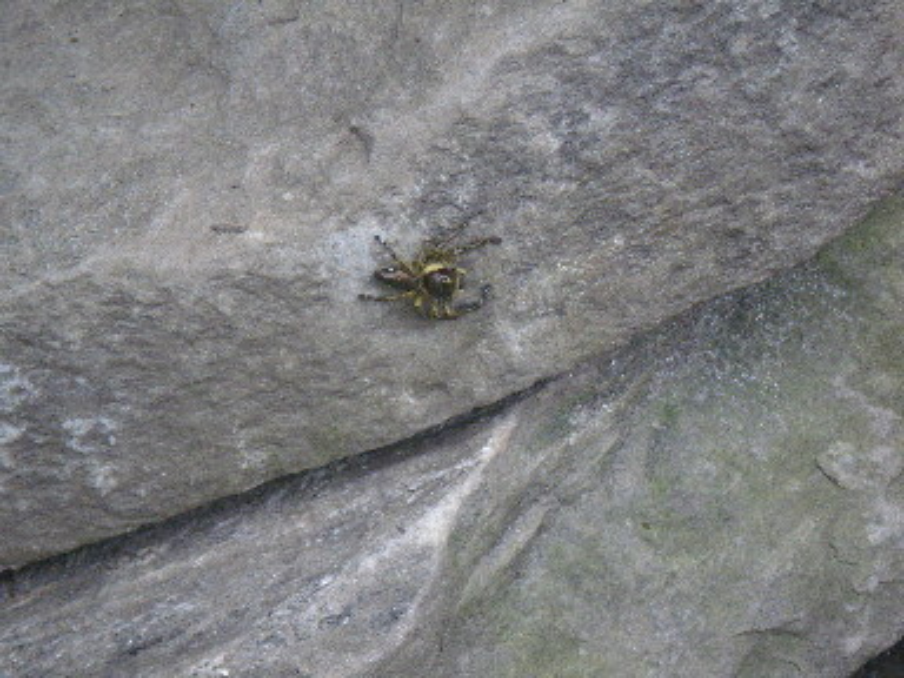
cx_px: 452
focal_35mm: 115
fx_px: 3003
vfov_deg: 12.9
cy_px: 339
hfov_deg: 17.1
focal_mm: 20.6
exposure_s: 1/160
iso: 320
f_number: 5.2
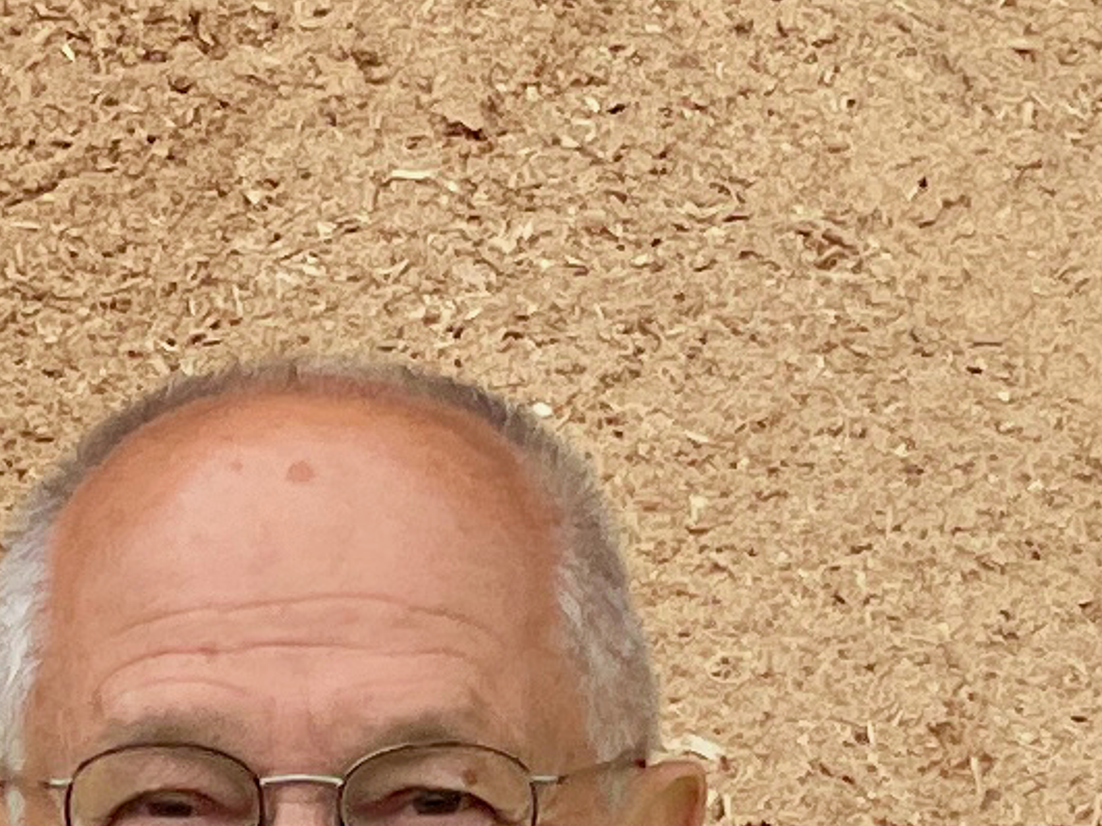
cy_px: 2368
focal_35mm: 395
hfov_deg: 5.0
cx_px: 10
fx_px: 12572
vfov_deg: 3.7
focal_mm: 6
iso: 32
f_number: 2
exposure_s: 1/786
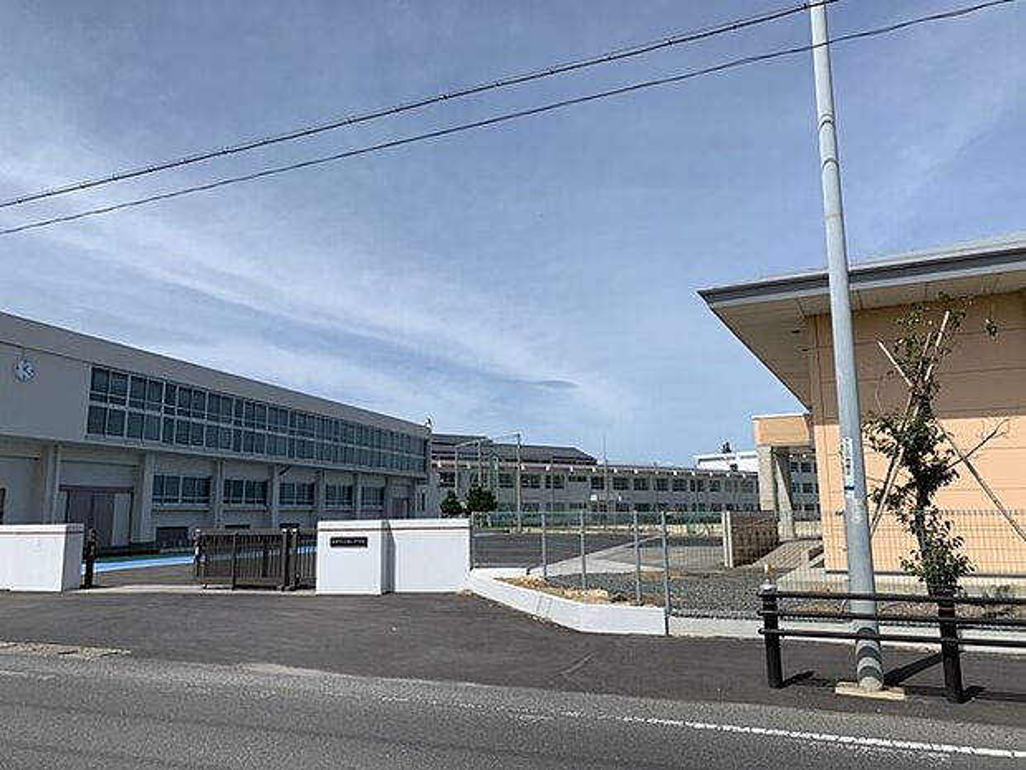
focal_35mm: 26
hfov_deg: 67.3
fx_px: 771
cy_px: 385
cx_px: 513
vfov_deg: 53.1
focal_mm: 4.25
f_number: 1.8
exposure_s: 1/3937
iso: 25
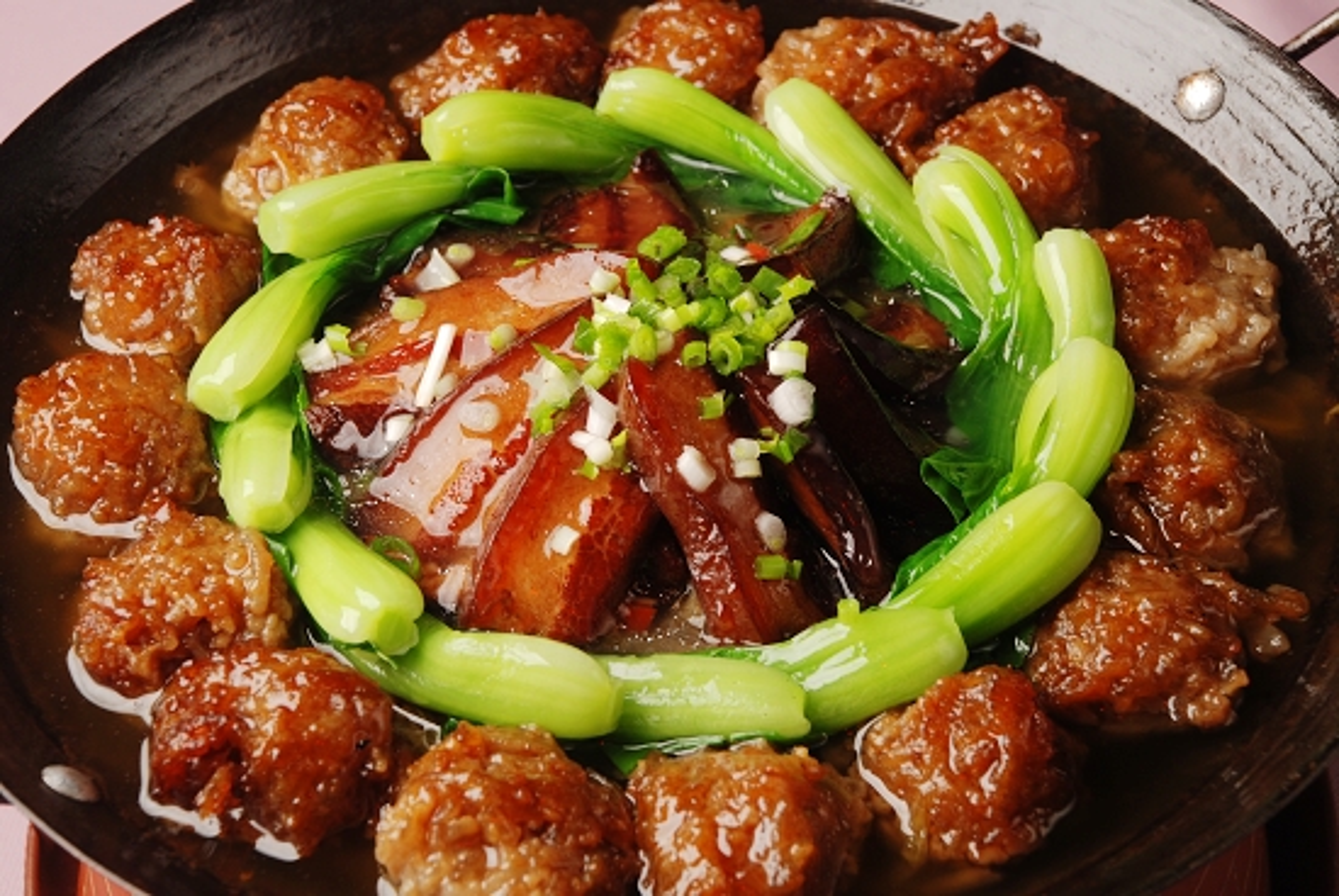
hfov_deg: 19.4
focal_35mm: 105
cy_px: 448
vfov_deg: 13.1
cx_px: 670
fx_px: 3909
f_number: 10
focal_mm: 70
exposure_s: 1/100
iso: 100
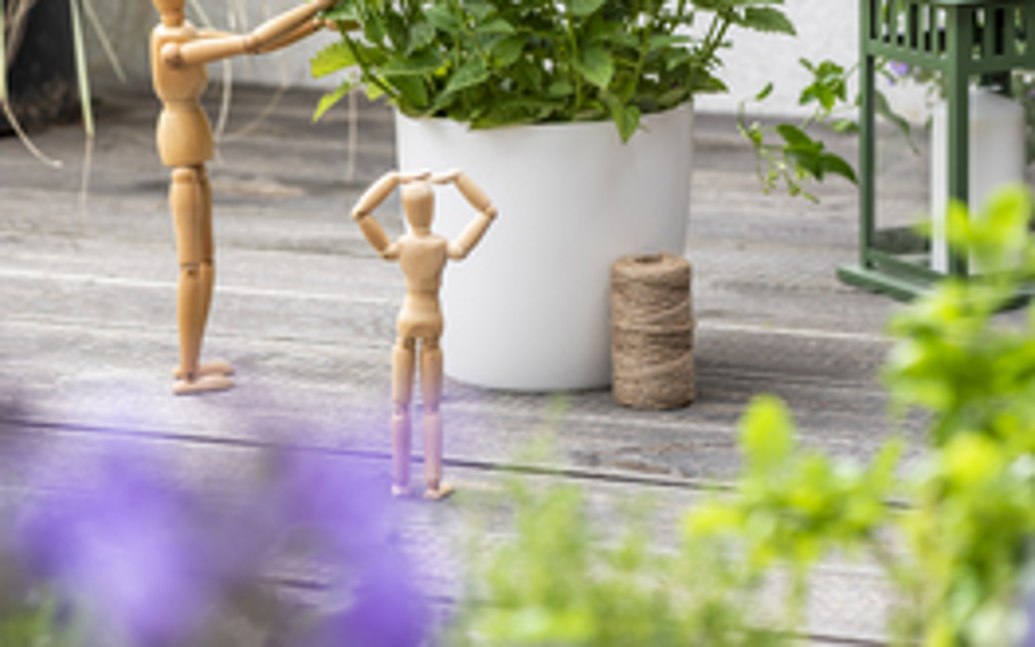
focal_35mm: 162
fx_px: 4570
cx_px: 516
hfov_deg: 12.9
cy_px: 24
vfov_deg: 8.1
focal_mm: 105
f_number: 5.6
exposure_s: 1/400
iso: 500
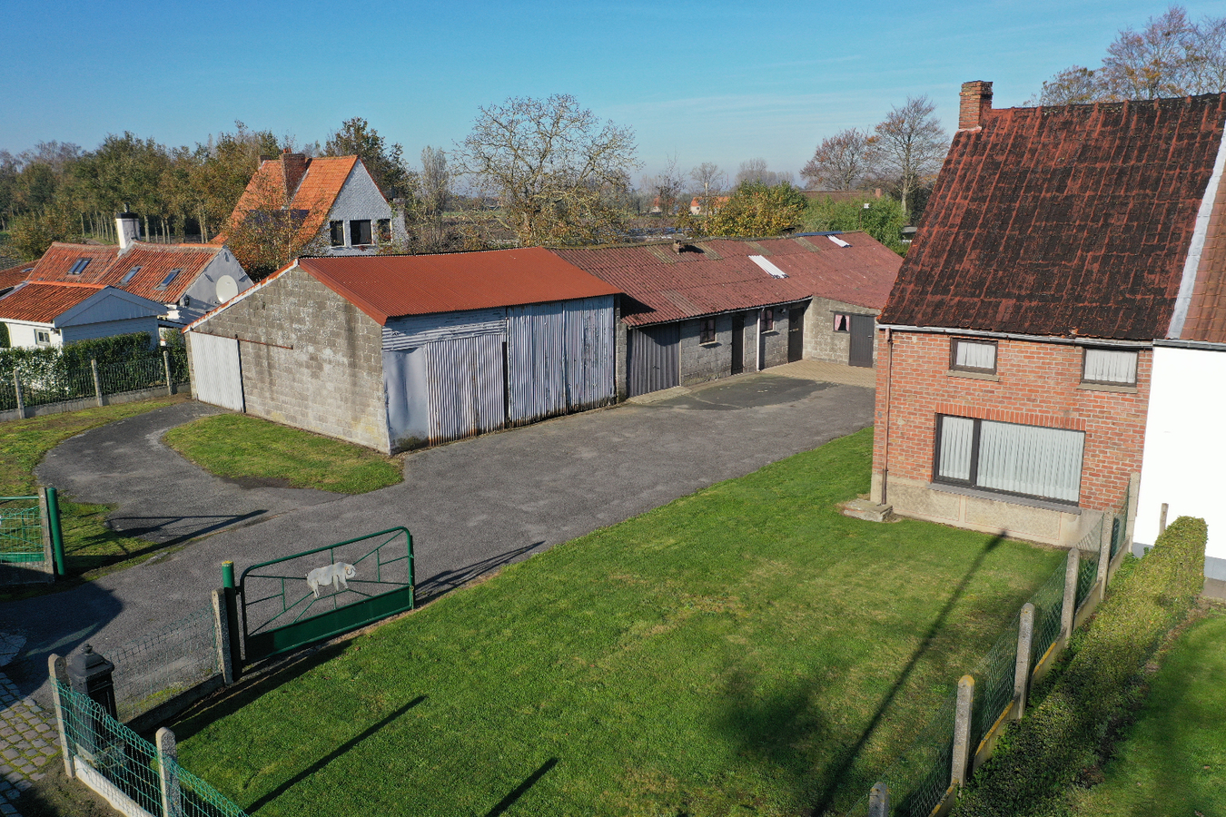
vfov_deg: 46.4
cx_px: 613
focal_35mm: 28
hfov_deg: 65.5
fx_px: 953
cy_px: 408
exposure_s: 1/120
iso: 100
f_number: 4
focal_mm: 10.26
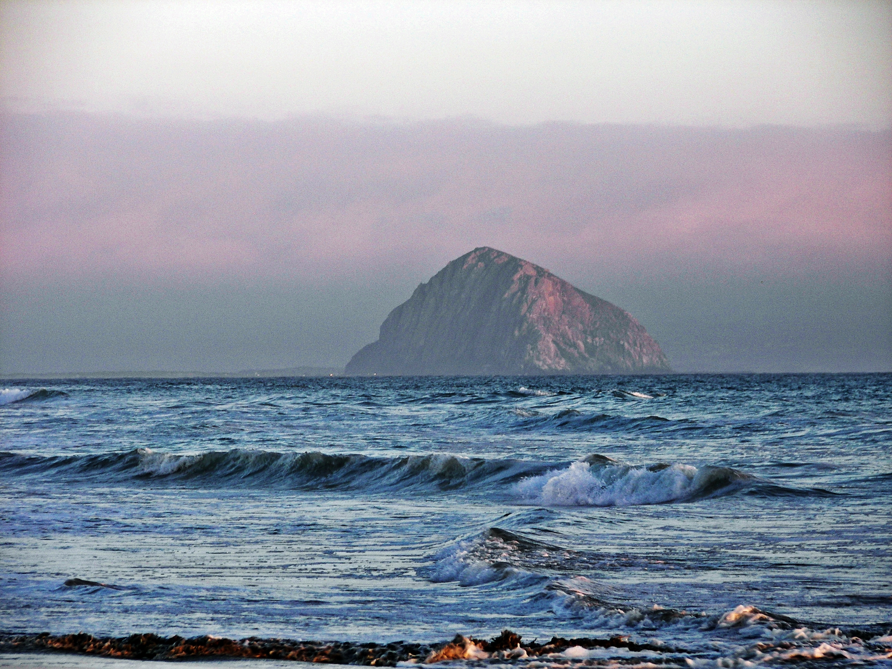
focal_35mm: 213
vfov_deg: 7.0
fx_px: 5489
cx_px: 446
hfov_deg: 9.3
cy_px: 334
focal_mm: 35.3
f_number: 3.6
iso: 50
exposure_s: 1/80
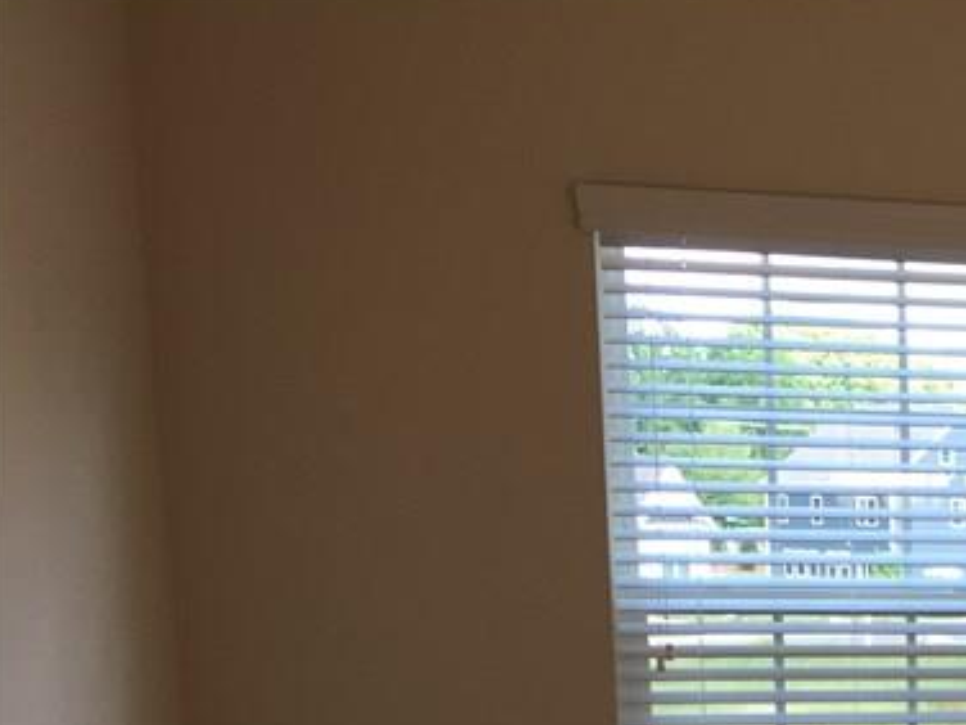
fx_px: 2205
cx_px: 1303
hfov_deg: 21.9
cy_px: 969
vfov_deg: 17.4
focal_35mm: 79
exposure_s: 1/60
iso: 32
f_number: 2.2
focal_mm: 4.15
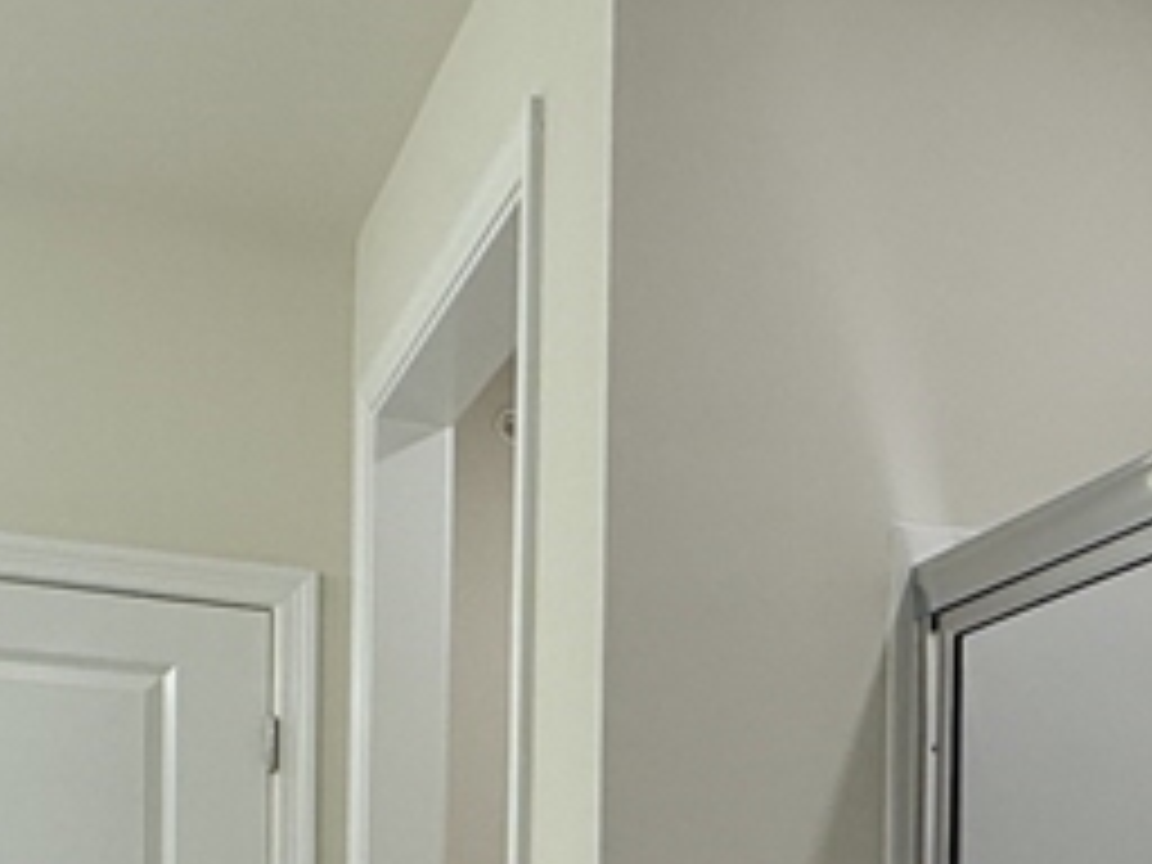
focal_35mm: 56
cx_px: 837
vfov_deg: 23.5
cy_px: 1076
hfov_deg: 33.8
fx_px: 1864
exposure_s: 1/120
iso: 125
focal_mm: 2.22
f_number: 2.2
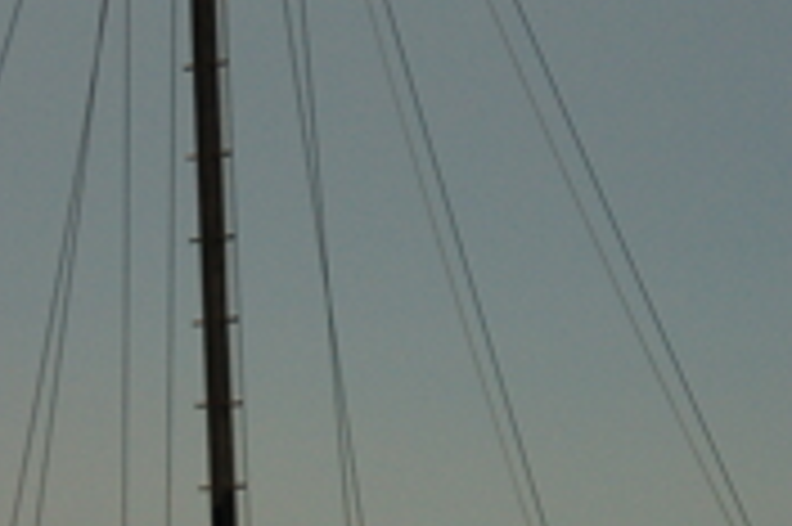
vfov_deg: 3.7
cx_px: 396
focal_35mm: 375
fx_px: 8242
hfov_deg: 5.5
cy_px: 620
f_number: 5.3
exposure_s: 1/200
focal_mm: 80
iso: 400
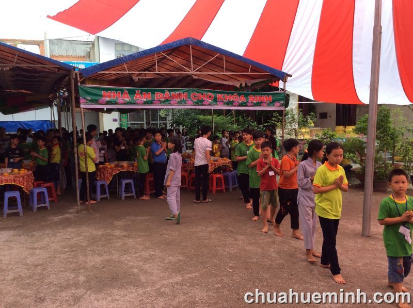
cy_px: 154
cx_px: 206
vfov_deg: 44.0
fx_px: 381
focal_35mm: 32
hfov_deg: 56.9
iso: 32
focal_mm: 3.3
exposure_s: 1/319
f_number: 2.4
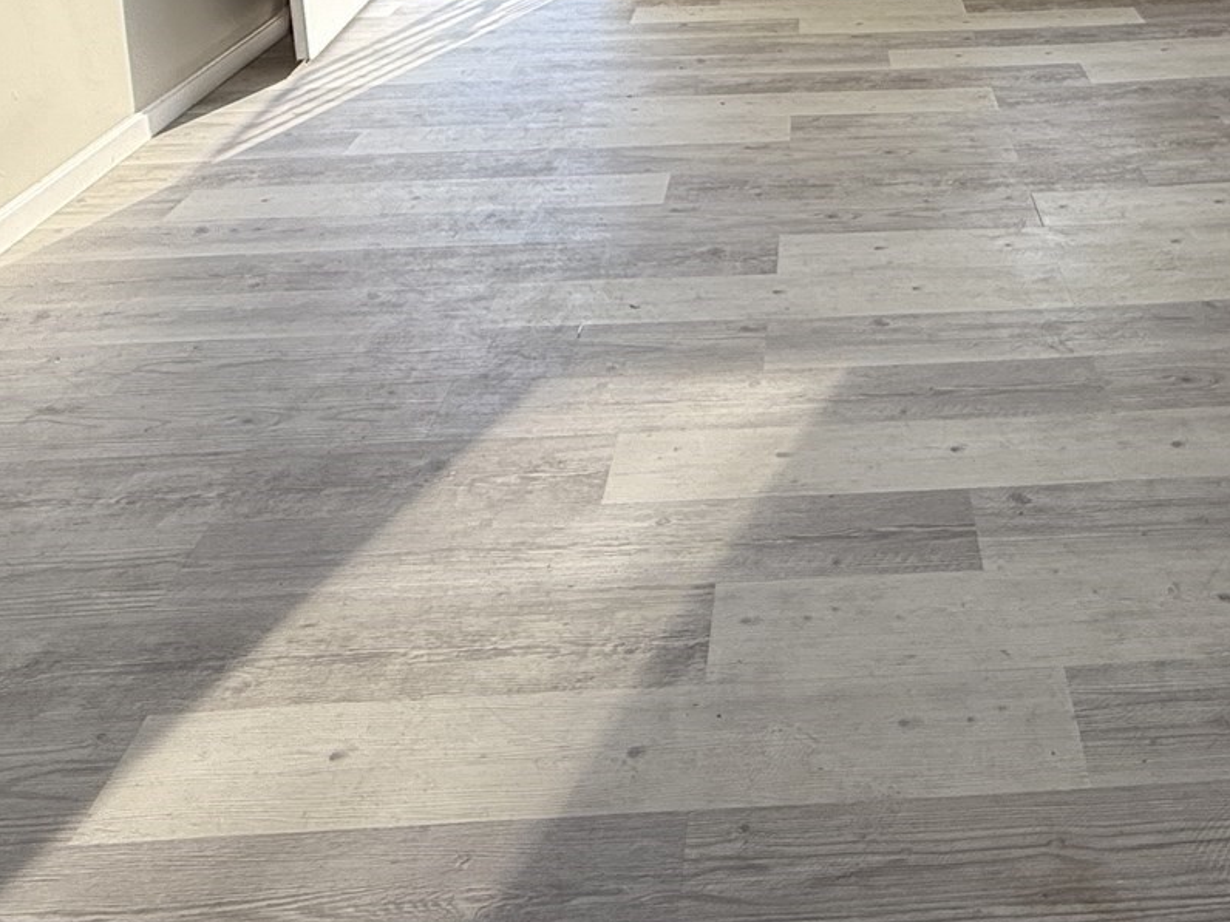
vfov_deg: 33.0
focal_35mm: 36
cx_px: 889
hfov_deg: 49.7
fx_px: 1279
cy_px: -168
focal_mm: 2.22
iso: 64
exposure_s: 1/232
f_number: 2.2
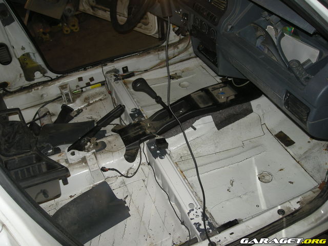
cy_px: 123
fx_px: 332
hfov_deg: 52.6
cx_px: 164
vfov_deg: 40.7
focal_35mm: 35
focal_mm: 5.7
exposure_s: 1/60
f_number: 2.8
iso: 50
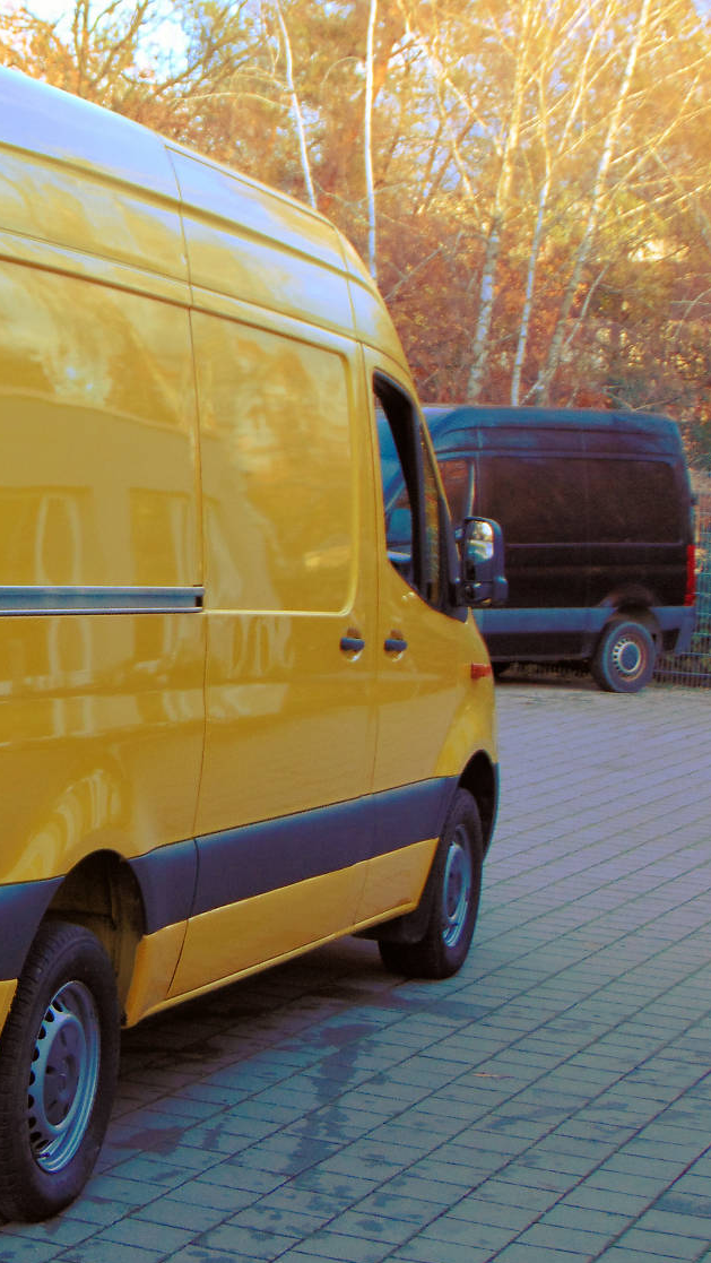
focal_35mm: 78
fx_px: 2612
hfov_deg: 15.0
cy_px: 615
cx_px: -114
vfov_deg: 27.2
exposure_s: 1/60
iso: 80
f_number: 3.5
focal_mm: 9
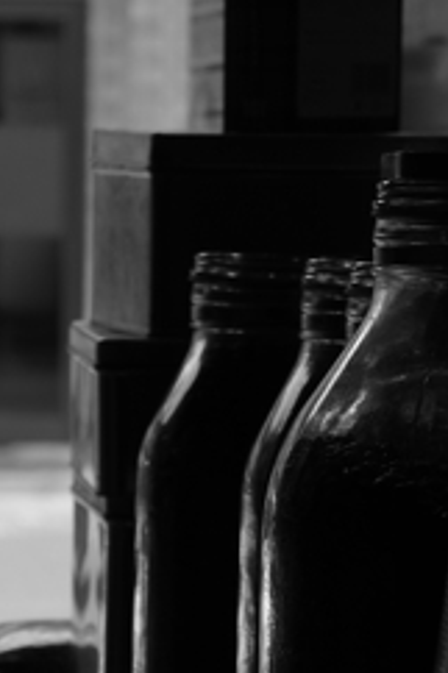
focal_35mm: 220
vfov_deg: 9.2
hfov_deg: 6.2
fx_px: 4112
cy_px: 934
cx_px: -83
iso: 100
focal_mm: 35
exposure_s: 1/400
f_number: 4
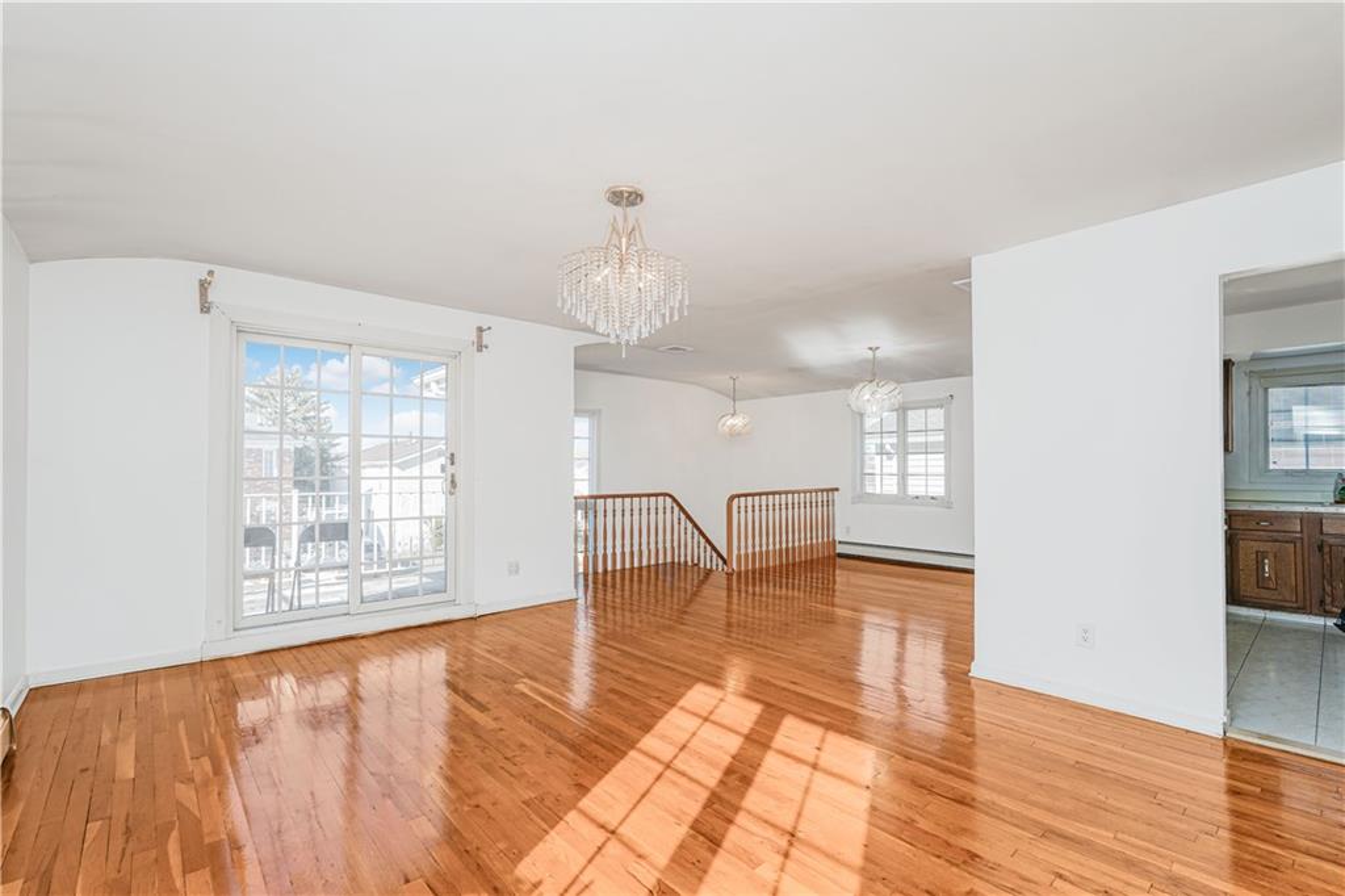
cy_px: 448
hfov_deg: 96.8
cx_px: 672
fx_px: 598
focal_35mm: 16
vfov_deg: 73.7
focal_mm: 16
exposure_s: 1/60
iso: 50
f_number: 5.6
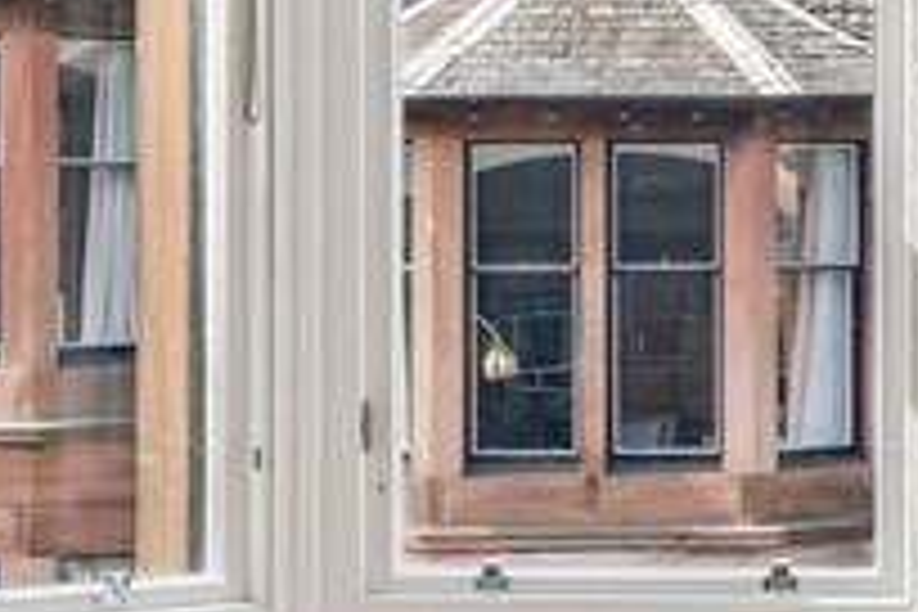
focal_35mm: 176
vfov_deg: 7.8
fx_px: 4488
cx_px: 945
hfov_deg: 11.5
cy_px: -20
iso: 160
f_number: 8
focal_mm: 35
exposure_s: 1/100
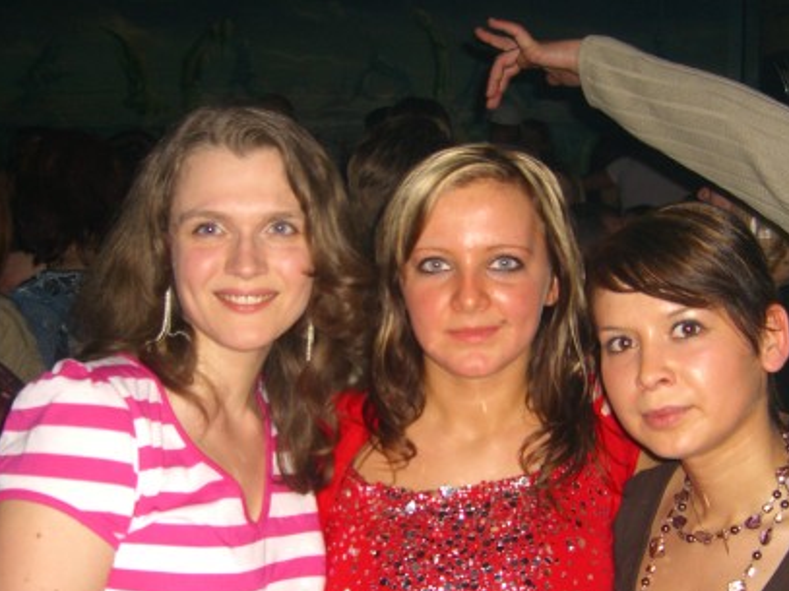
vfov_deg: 26.0
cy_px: 389
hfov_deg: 34.3
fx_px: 1276
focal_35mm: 56
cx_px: 448
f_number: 2.8
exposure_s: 1/60
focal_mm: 7.9
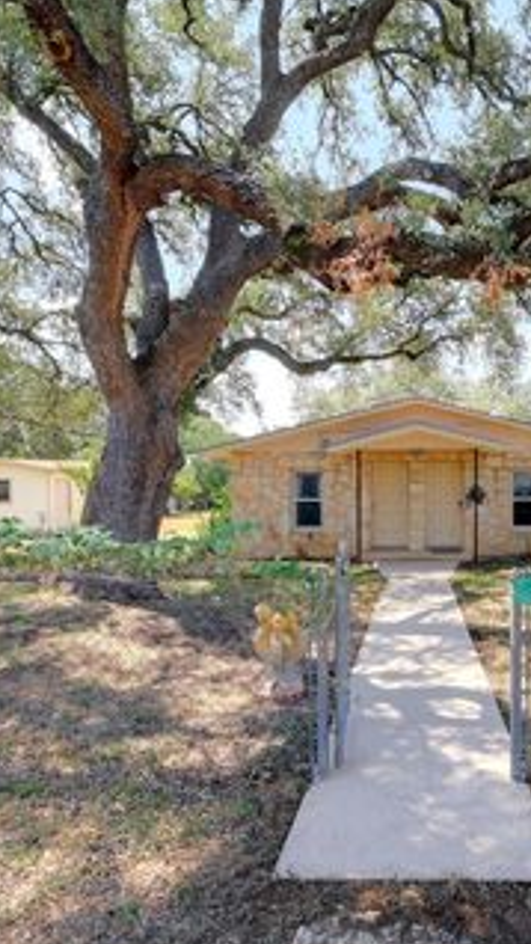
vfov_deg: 78.7
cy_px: 478
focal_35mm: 23
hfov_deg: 46.9
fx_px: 575
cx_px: 424
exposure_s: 1/60
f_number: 14
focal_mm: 14
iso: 800
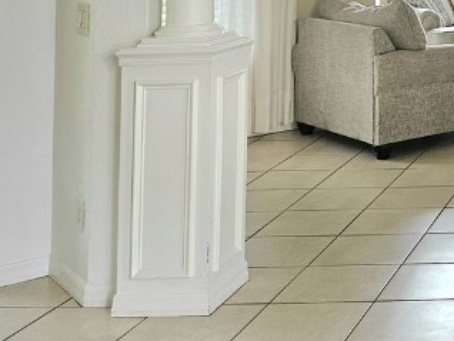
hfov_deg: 21.8
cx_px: 688
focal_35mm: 74
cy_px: -120
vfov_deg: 18.4
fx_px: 971
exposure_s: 1/120
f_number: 1.8
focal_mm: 5.4
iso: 160
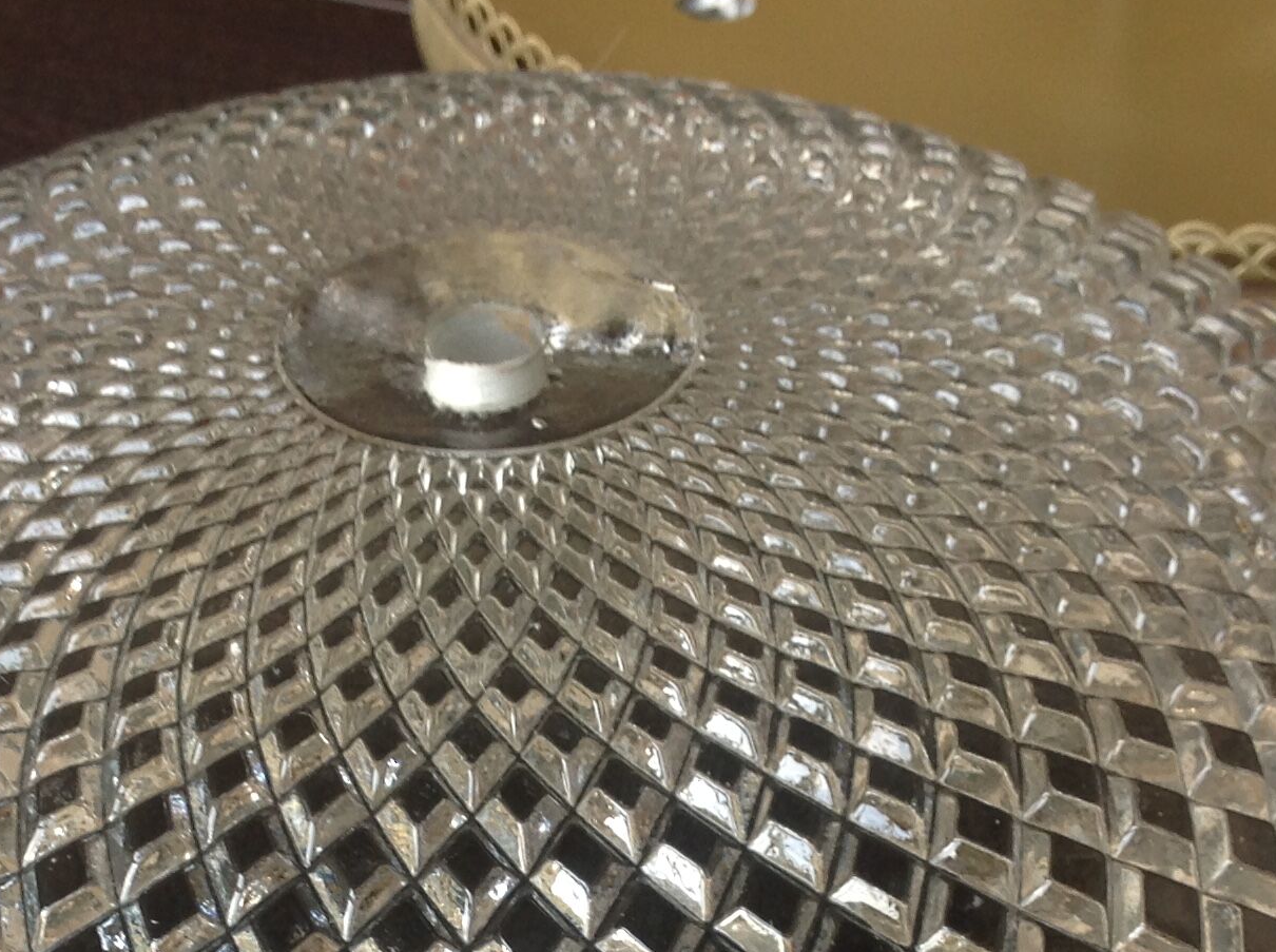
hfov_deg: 26.0
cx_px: 529
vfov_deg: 18.9
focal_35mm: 75
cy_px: 996
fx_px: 2760
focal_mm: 4.28
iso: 50
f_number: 2.4
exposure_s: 1/24
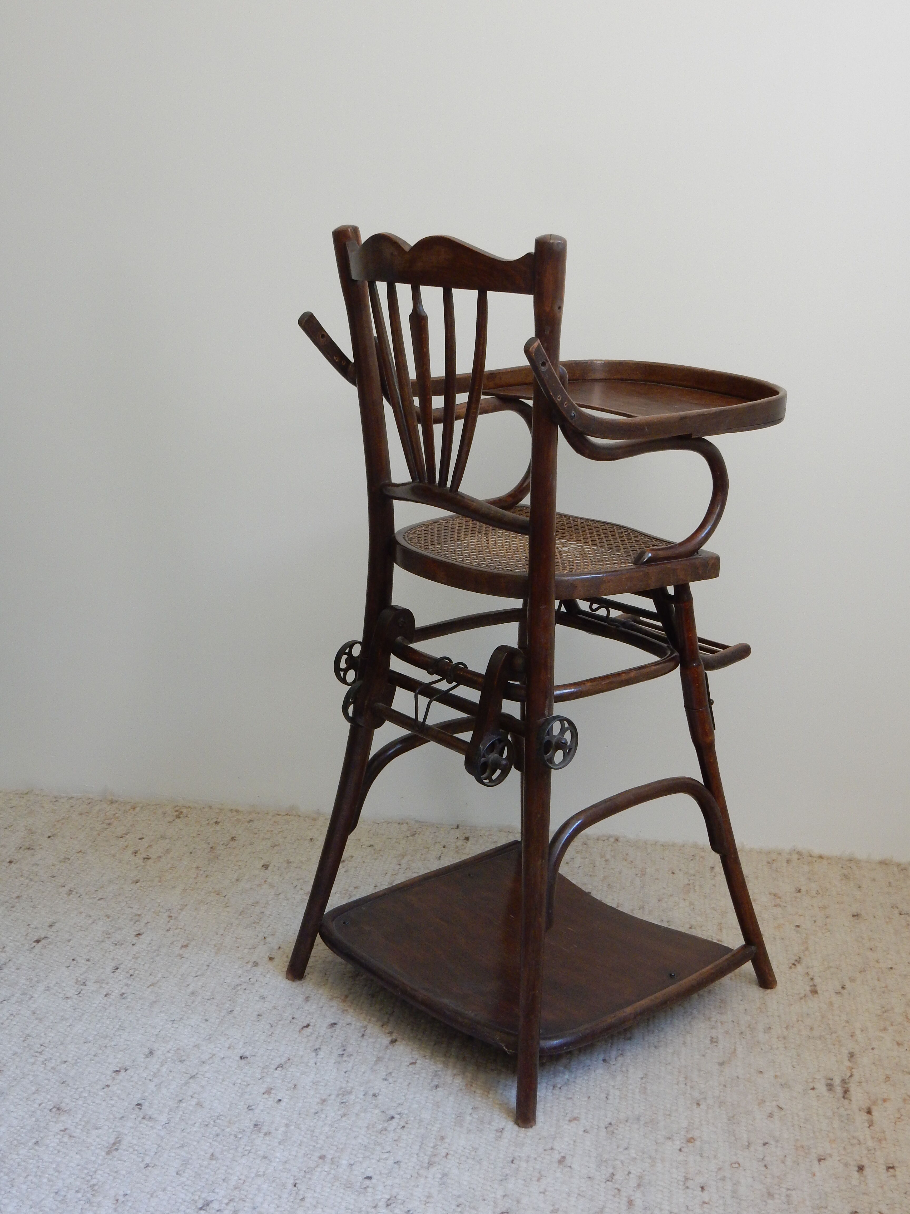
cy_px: 607
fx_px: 1507
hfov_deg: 33.6
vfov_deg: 43.9
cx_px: 455
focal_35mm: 43
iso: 280
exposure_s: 1/30
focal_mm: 7.6
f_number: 4.2
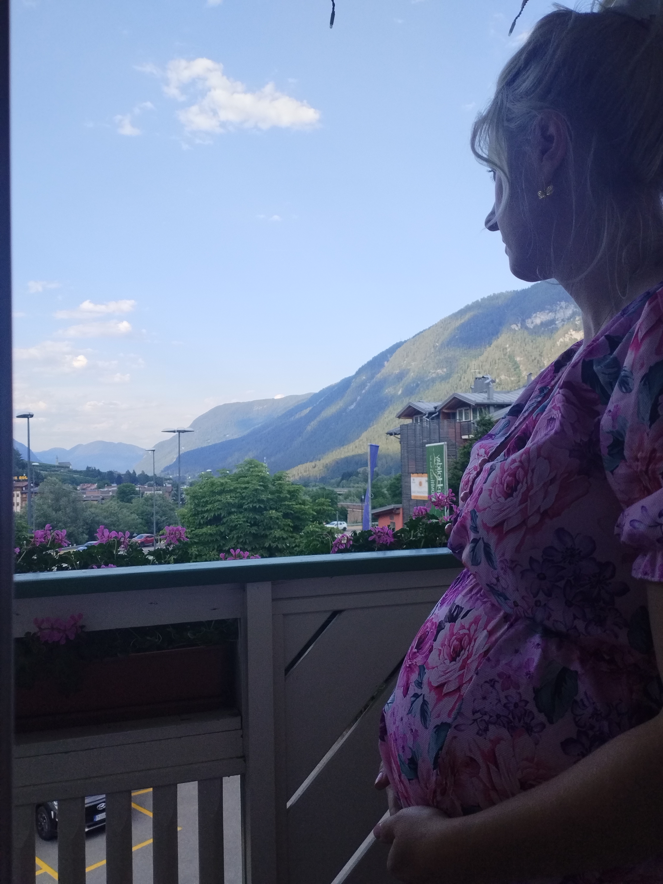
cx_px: 332
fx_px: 664
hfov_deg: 53.1
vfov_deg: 67.3
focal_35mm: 26
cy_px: 442
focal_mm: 4.25
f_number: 1.8
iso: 100
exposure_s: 1/601
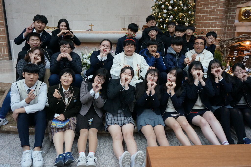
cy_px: 84
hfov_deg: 64.6
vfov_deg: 45.6
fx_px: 198
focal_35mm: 28
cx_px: 126
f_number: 4
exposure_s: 1/160
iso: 1600
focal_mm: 19
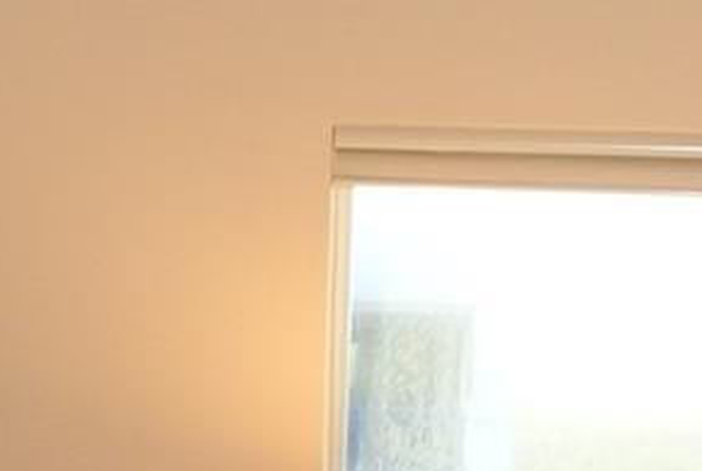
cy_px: 1124
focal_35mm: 188
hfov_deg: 10.9
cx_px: 262
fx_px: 3674
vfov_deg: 6.9
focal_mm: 12.7
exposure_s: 1/50
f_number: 4.5
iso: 400
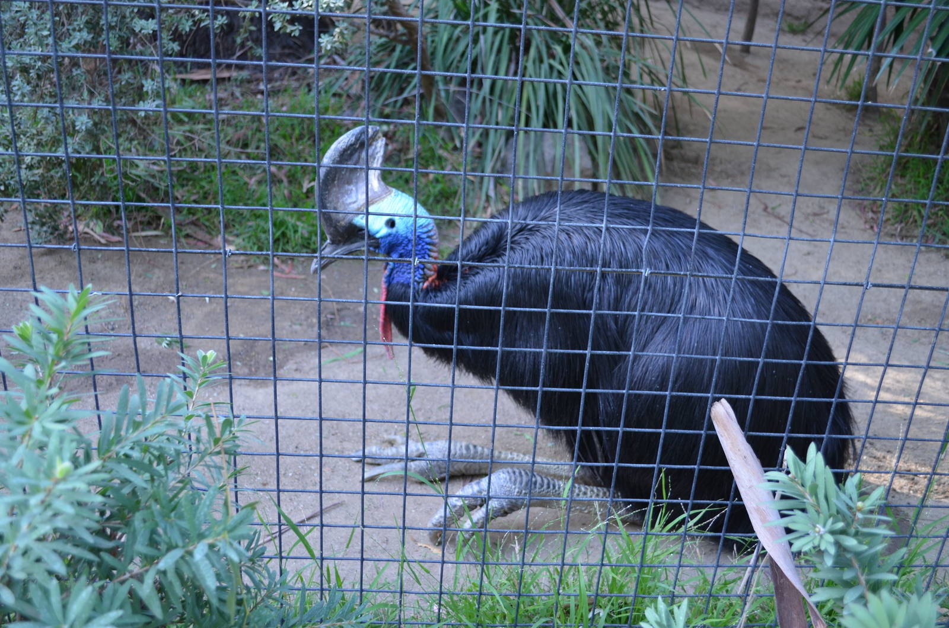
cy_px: 314
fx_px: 947
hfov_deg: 53.2
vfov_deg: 36.7
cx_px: 474
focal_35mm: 36
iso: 450
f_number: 4
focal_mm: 24
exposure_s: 1/60
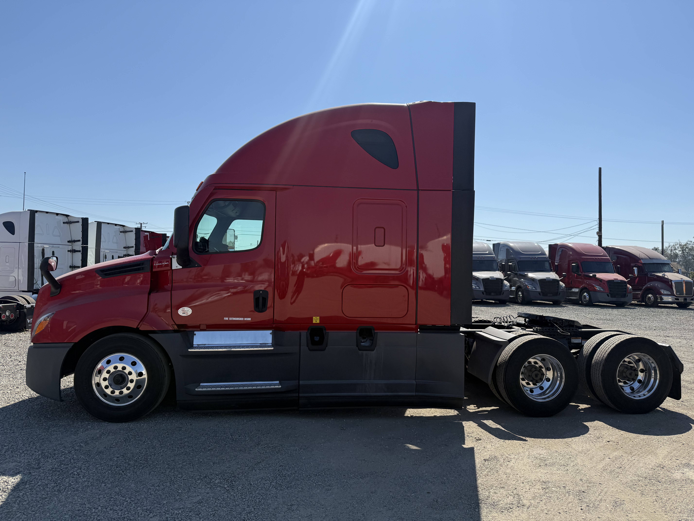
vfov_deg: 56.8
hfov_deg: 71.6
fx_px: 481
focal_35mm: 24
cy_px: 260
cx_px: 347
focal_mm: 6.76
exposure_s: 1/5714
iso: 80
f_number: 1.78
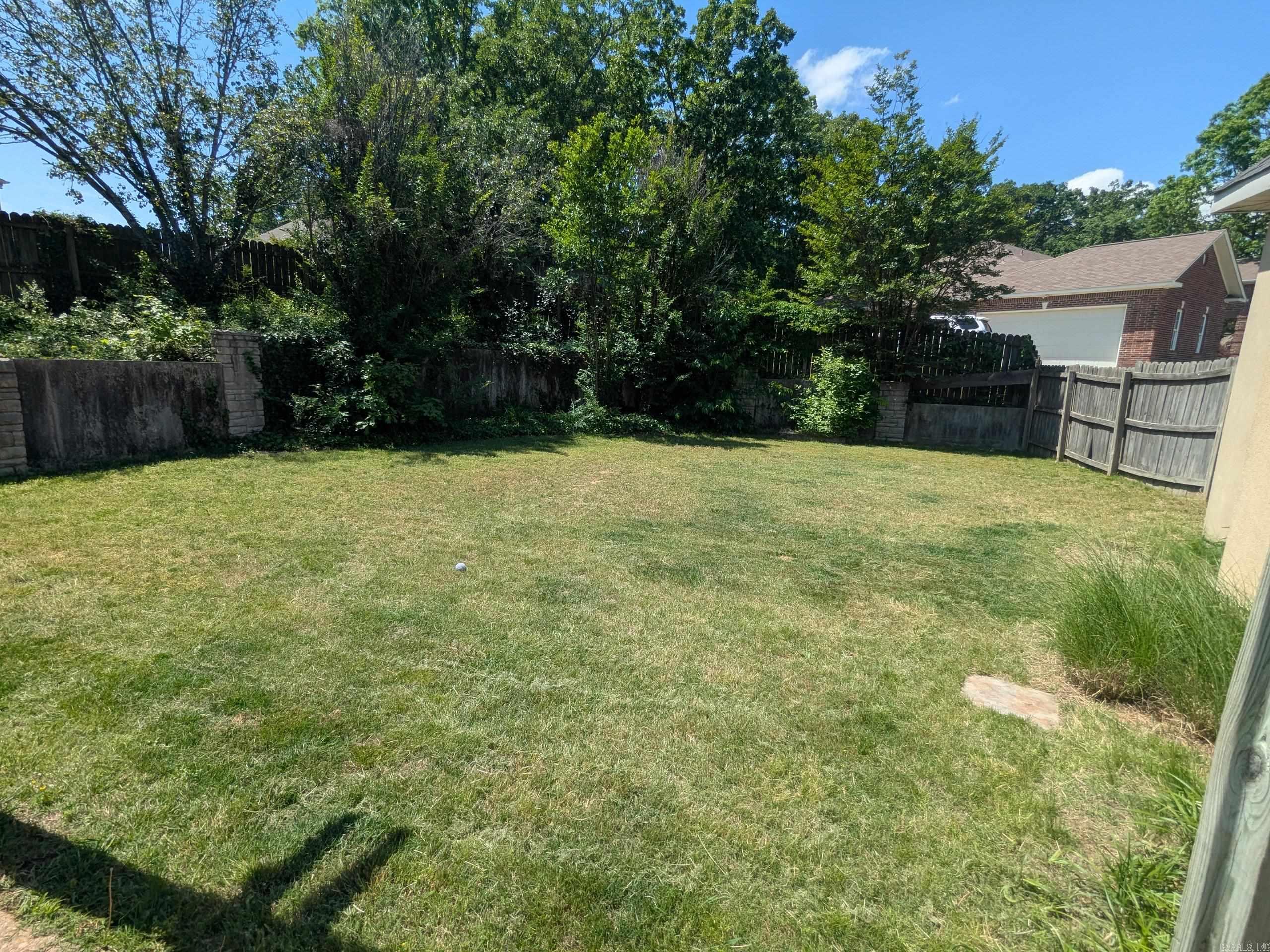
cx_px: 635
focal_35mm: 16
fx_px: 587
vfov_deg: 78.1
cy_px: 476
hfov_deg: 94.5
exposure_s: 1/1222
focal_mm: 2.35
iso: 47
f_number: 2.2
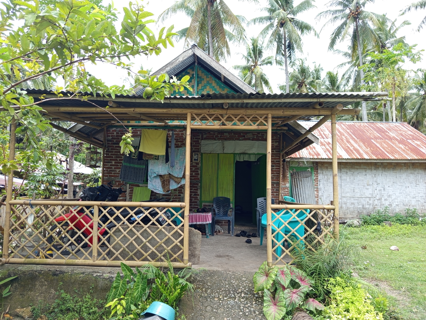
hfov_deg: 71.6
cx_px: 213
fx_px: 295
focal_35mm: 24
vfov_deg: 56.8
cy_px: 160
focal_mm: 5.24
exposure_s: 1/188
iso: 50
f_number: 1.7
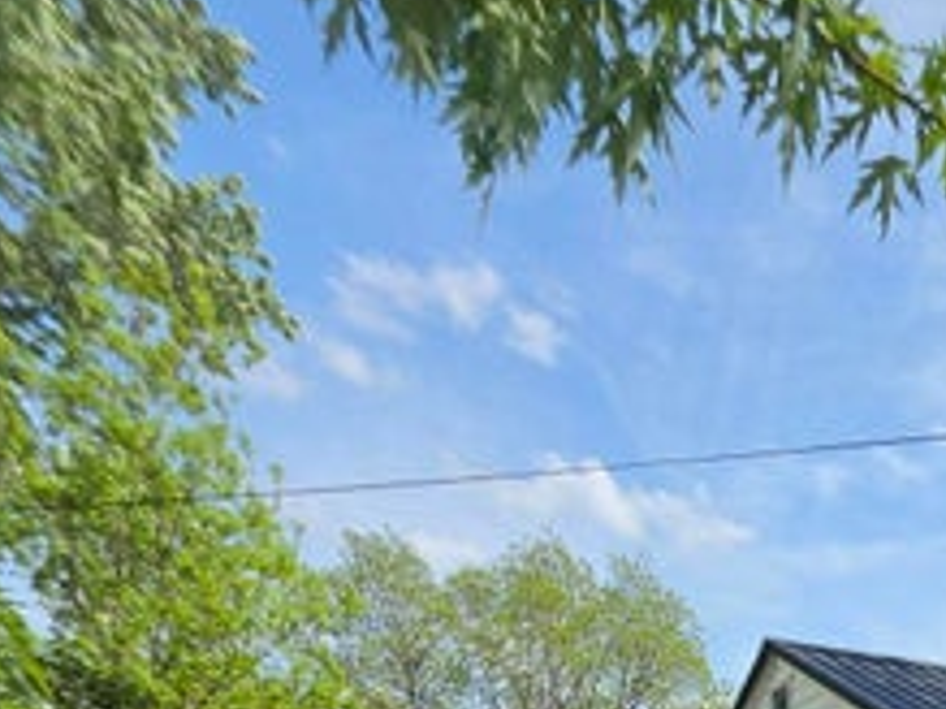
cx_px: 976
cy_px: 1210
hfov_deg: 41.6
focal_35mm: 38
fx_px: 1038
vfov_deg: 23.6
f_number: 1.9
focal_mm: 2.2
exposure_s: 1/1248
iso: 32
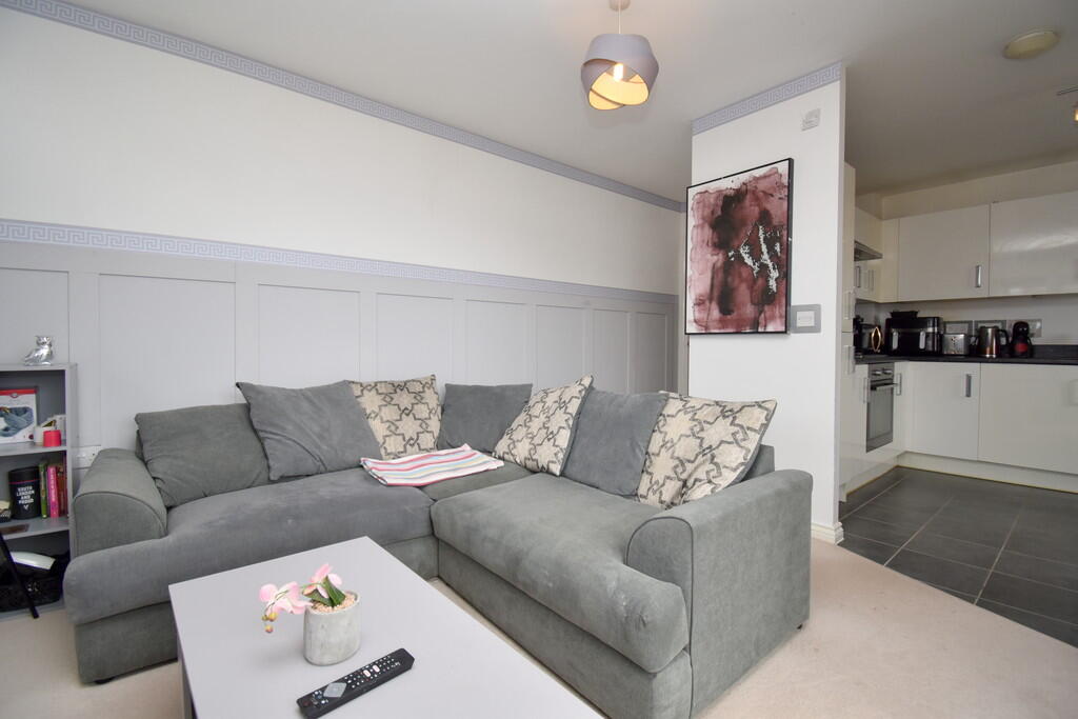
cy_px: 360
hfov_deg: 100.4
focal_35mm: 15
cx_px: 539
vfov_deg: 77.3
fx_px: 449
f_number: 5
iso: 360
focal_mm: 10
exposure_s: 1/200
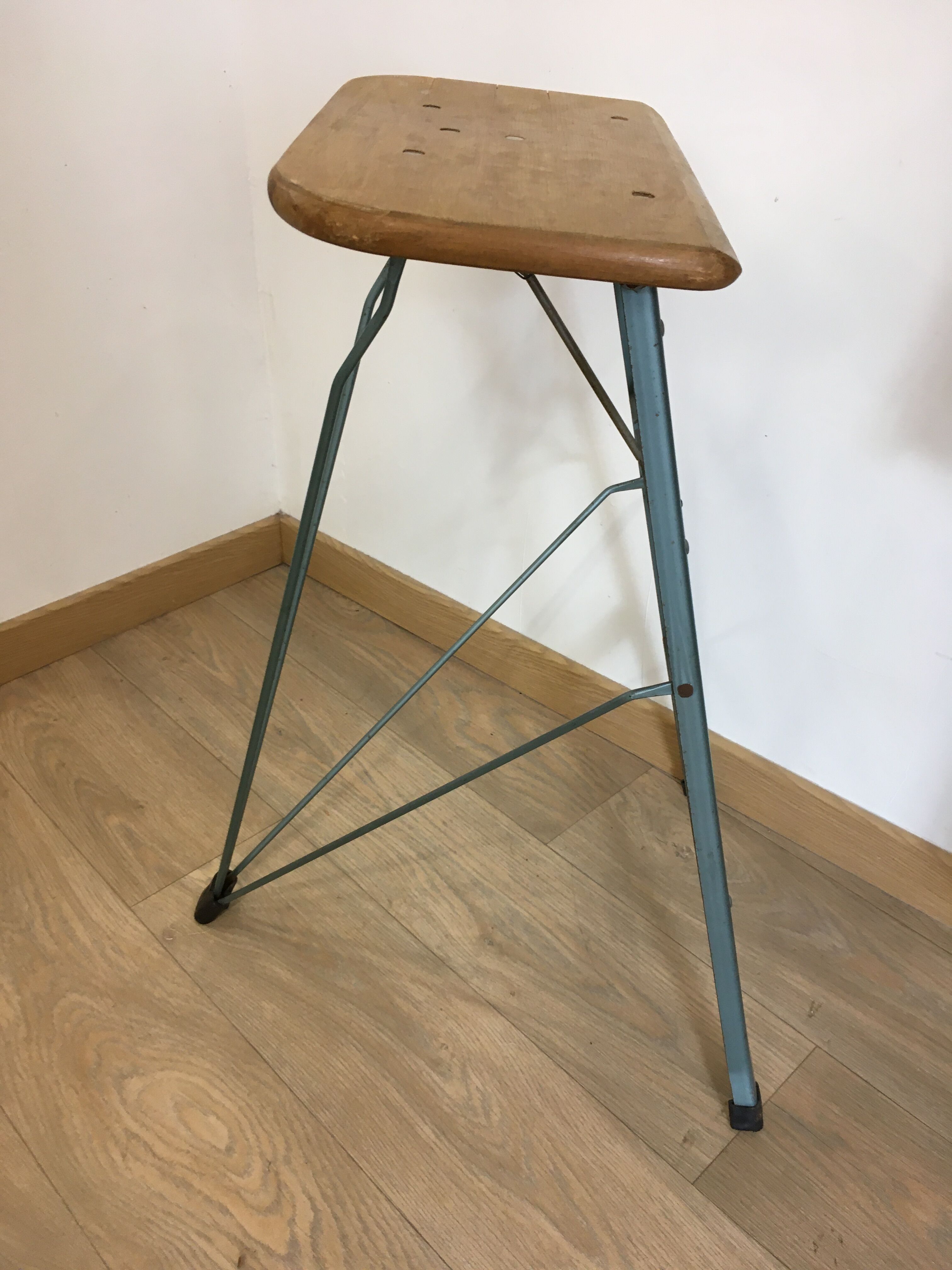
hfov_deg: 48.2
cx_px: 476
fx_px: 1063
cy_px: 635
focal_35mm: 29
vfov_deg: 61.7
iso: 80
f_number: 2.2
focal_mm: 4.15
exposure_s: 1/33
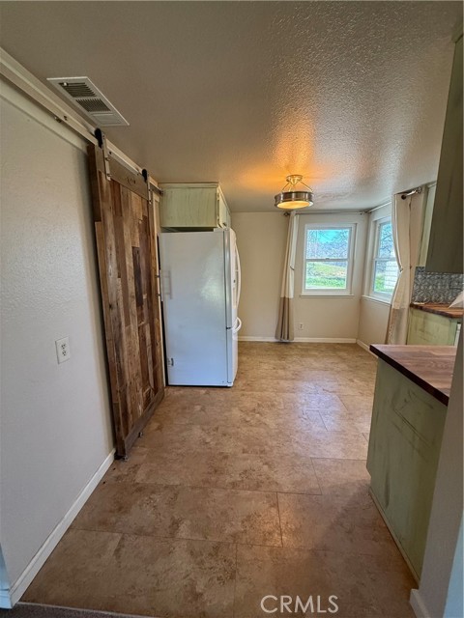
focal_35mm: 14
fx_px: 250
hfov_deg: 85.7
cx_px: 232
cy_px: 309
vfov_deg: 102.1
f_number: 2.2
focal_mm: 2.22
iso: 250
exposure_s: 1/120
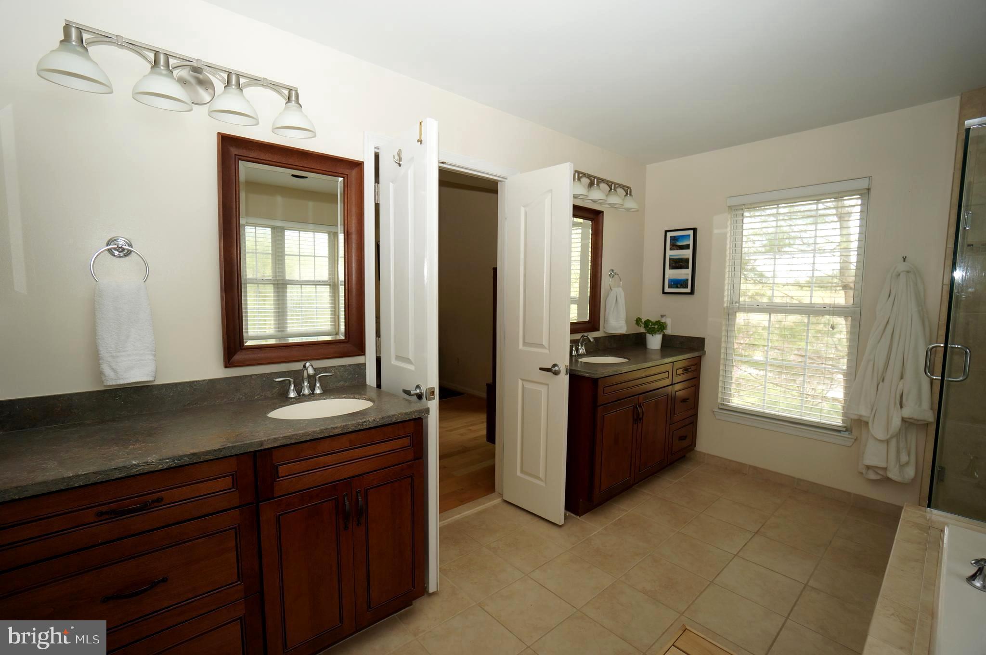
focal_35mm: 15
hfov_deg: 100.5
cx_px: 493
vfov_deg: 77.2
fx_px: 410
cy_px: 328
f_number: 4
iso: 160
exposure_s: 1/60
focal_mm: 10
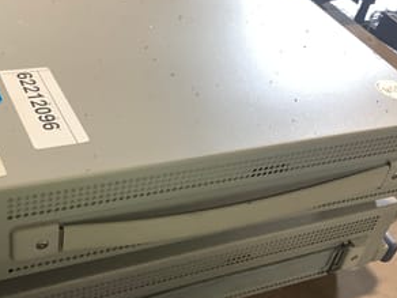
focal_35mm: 53
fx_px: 608
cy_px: 194
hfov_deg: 36.1
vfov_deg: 27.4
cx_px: 162
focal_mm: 3.3
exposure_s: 1/50
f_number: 2.4
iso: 160
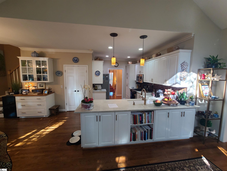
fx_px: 85
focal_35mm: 13
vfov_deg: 89.9
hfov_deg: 106.2
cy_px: 86
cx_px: 114
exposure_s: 1/60
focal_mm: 2.2
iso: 200
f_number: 2.2
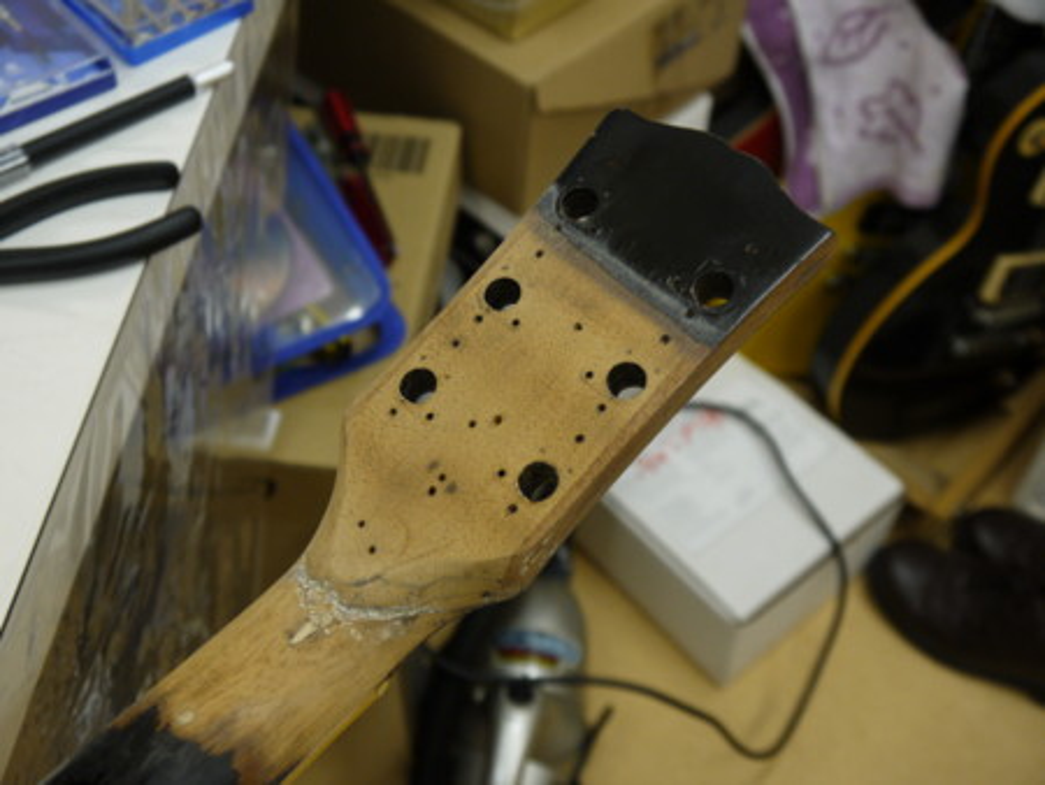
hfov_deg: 42.9
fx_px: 1329
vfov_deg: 32.9
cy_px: 392
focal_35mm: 44
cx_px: 522
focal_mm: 22
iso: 500
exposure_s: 1/60
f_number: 4.4
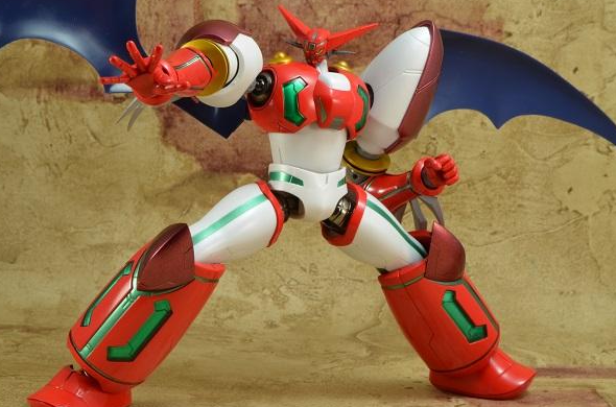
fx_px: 1528
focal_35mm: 90
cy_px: 213
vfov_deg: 15.2
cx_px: 304
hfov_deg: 22.8
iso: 100
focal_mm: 55
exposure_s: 1/2
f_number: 20
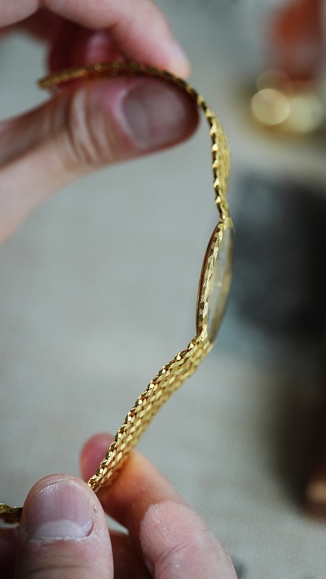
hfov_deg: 10.9
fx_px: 1705
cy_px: 288
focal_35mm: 111
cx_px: 190
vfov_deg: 19.3
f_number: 2.8
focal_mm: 105
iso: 1250
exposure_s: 1/250
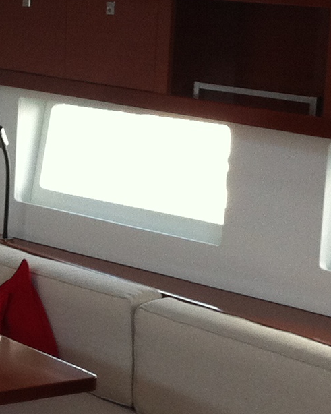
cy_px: 298
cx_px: -89
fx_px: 1764
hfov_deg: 10.5
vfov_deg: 13.4
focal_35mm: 144
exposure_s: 1/40
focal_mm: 3.85
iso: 80
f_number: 2.8
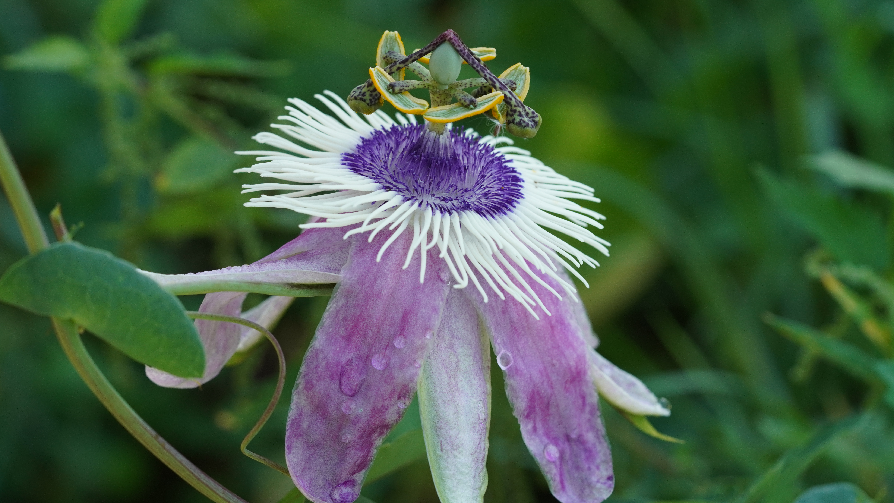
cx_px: 445
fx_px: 3366
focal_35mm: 142
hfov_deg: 15.1
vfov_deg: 8.5
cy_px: 238
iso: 500
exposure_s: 1/160
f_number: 7.1
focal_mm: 90
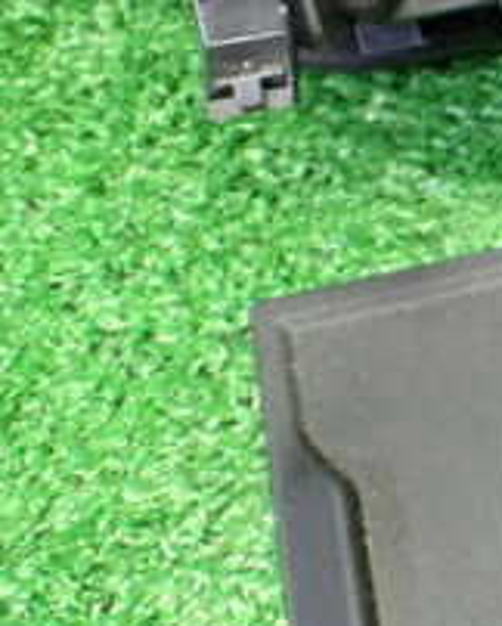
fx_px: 1613
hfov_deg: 15.3
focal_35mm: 87
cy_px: 301
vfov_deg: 22.0
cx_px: 905
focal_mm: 5.4
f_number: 2.3
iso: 800
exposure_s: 1/50
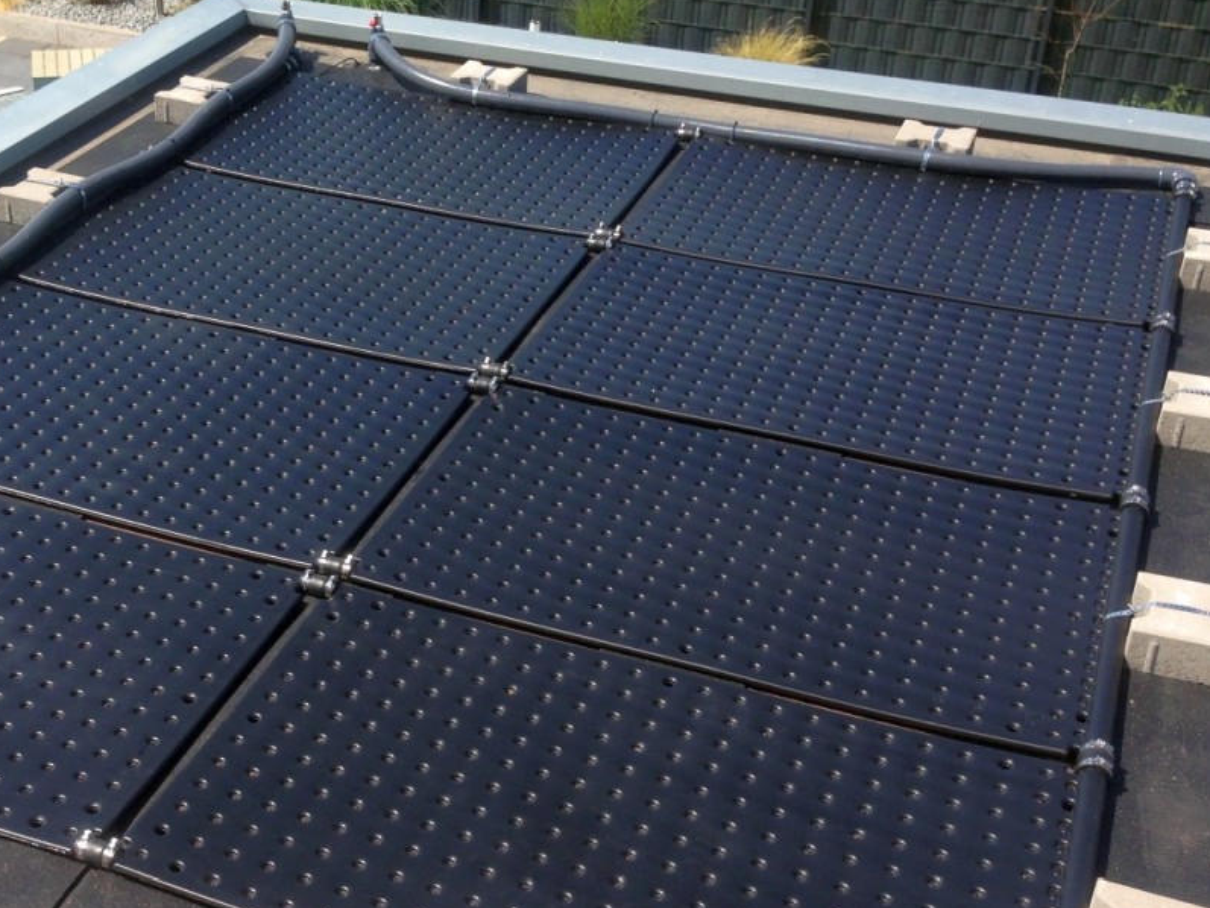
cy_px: 515
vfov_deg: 27.5
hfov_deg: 35.6
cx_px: 357
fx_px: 1853
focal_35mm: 53
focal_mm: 4.12
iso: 50
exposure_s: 1/985
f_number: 2.4
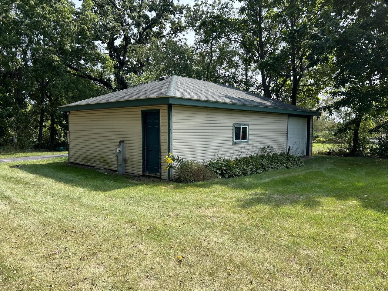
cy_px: 146
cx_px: 194
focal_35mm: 26
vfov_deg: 53.1
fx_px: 291
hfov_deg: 67.3
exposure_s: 1/1280
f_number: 1.5
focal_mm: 5.7
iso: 50
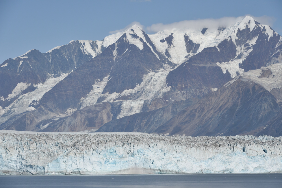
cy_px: 94
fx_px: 1058
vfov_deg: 10.2
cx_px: 141
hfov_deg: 15.2
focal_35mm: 135
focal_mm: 135
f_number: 11
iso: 100
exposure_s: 1/500
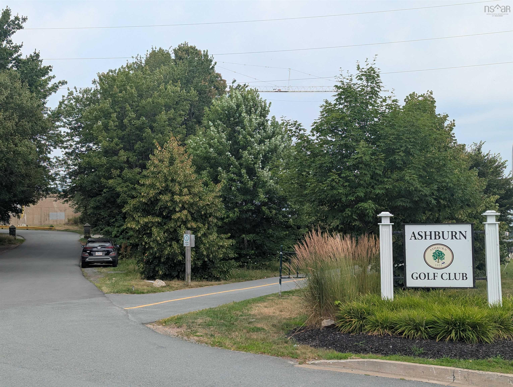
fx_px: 712
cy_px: 194
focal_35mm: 48
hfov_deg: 39.6
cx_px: 256
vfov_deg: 30.3
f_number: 1.85
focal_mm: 6.81
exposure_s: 1/1490
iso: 49
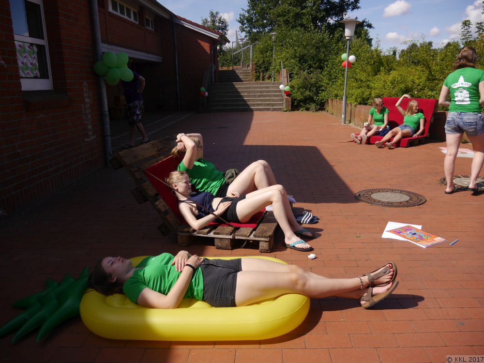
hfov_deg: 63.4
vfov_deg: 49.7
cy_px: 182
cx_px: 242
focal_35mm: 28
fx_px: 391
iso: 160
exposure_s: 1/2000
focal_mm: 14
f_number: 3.5
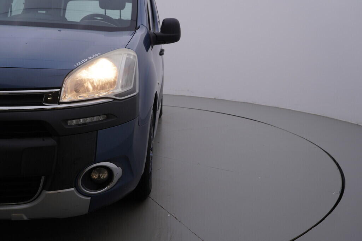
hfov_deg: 53.1
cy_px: 120
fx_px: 362
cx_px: 181
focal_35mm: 36
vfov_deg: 36.9
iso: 125
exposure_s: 1/125
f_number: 5
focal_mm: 24
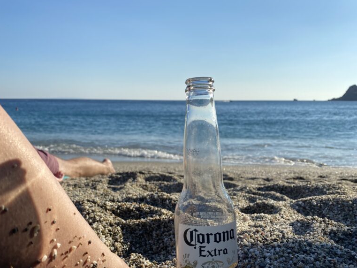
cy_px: 171
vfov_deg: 40.4
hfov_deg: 52.6
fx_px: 361
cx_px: 177
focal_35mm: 35
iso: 32
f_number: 1.8
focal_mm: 4.25
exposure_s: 1/4274
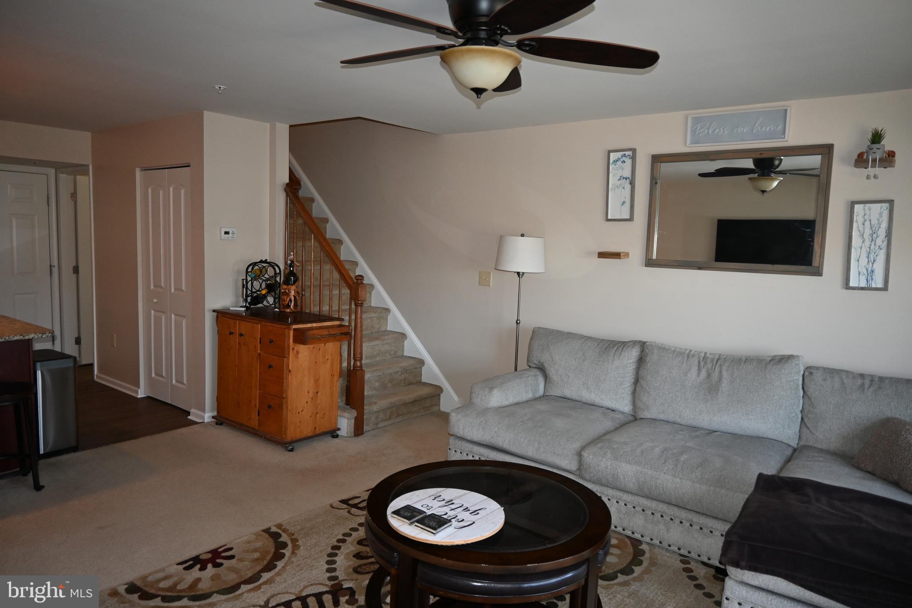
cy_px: 304
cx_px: 456
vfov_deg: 53.1
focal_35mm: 24
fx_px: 608
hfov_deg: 73.7
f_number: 3.5
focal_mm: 16
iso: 900
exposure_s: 1/60
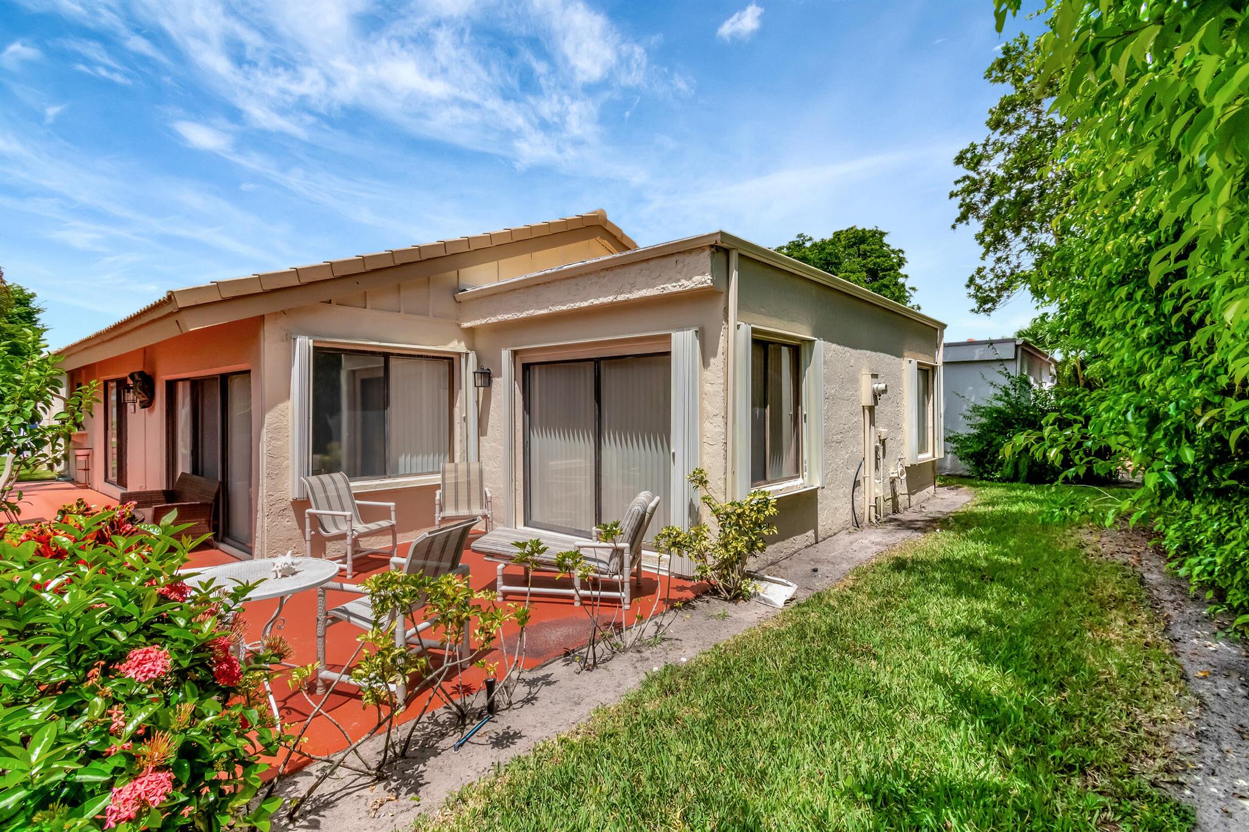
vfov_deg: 77.3
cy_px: 416
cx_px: 624
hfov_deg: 100.4
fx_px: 520
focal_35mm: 15
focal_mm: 10
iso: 1000
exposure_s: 1/5000
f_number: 8
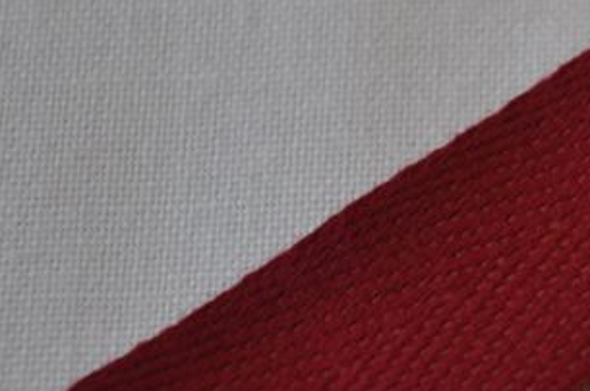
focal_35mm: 177
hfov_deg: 11.4
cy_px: 231
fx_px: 2900
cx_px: 696
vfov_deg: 7.7
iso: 560
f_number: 5
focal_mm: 45
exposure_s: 1/60
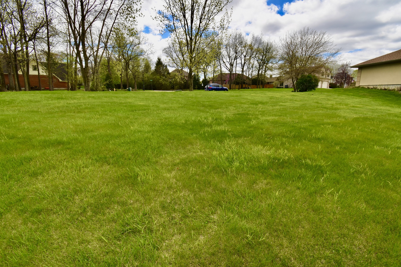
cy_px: 134
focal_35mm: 15
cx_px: 200
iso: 100
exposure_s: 1/200
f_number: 9
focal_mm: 10
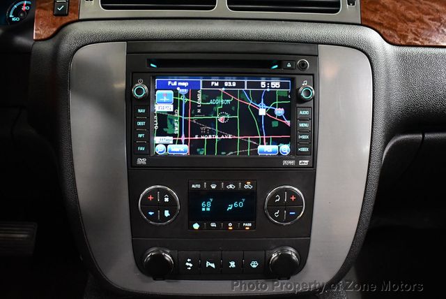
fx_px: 446
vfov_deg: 36.9
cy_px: 150
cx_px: 223
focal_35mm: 36
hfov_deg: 53.1
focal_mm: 18
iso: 4500
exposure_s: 1/60
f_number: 3.5
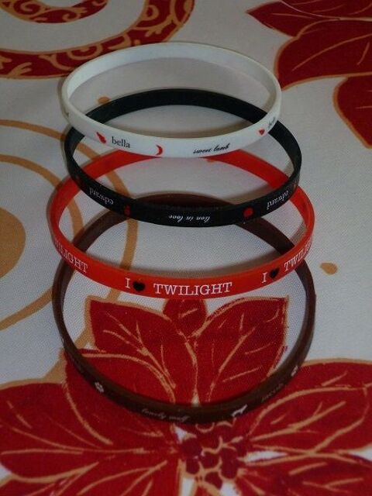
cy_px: 248
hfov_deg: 24.8
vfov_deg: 32.7
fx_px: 845
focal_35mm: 59
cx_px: 186
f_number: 4
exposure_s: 1/160
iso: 400
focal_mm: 10.5
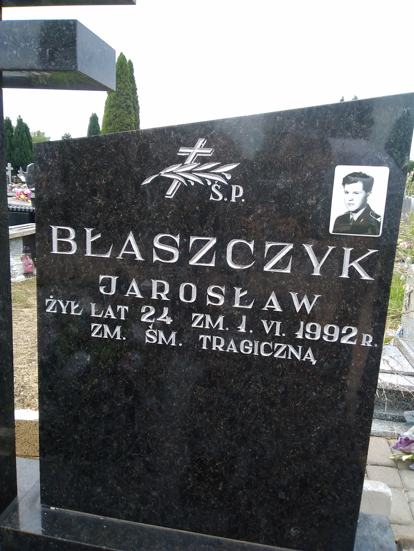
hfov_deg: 48.2
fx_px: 462
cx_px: 207
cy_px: 276
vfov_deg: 61.7
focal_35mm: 29
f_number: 2.4
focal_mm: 2.39
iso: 100
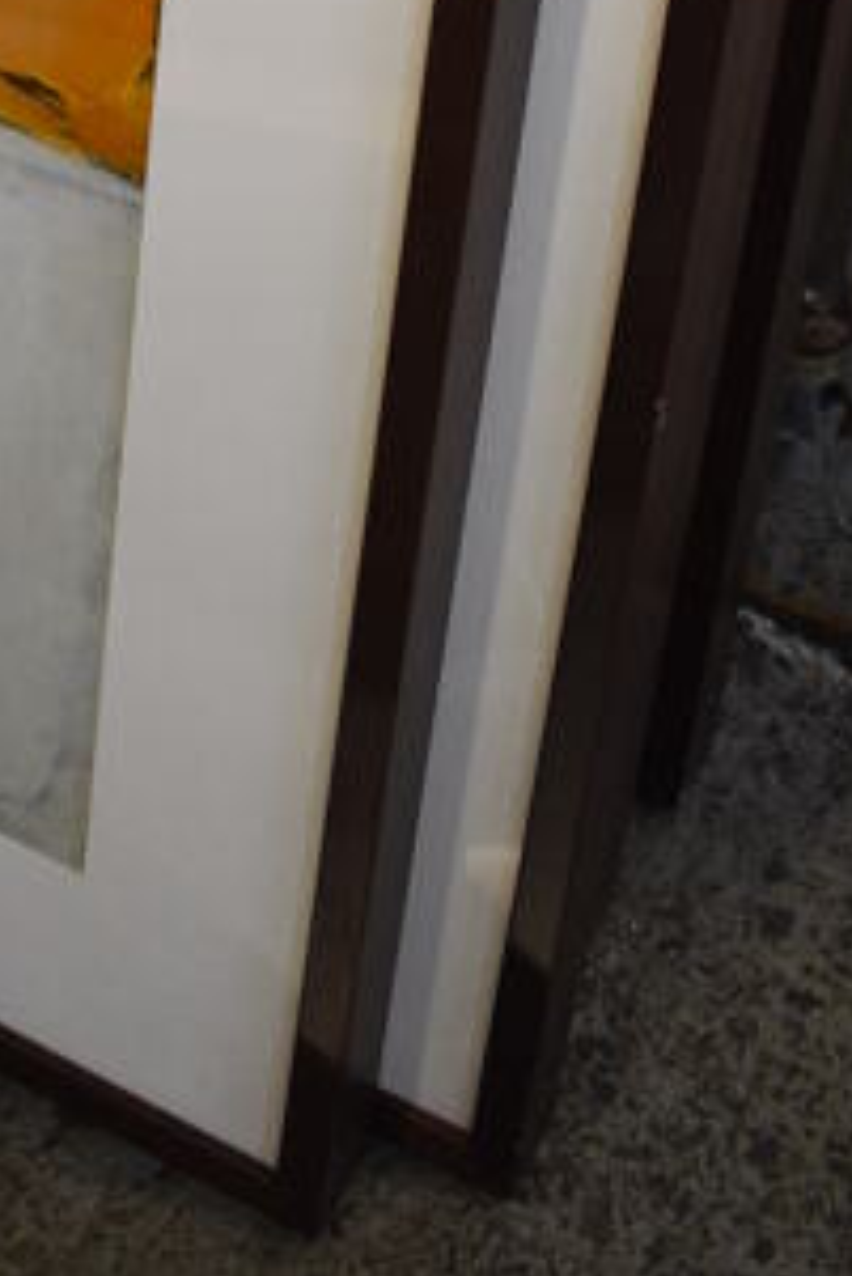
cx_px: 64
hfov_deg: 16.4
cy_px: -570
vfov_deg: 21.3
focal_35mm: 82
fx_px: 2907
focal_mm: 18
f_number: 3.5
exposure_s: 1/160
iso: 800
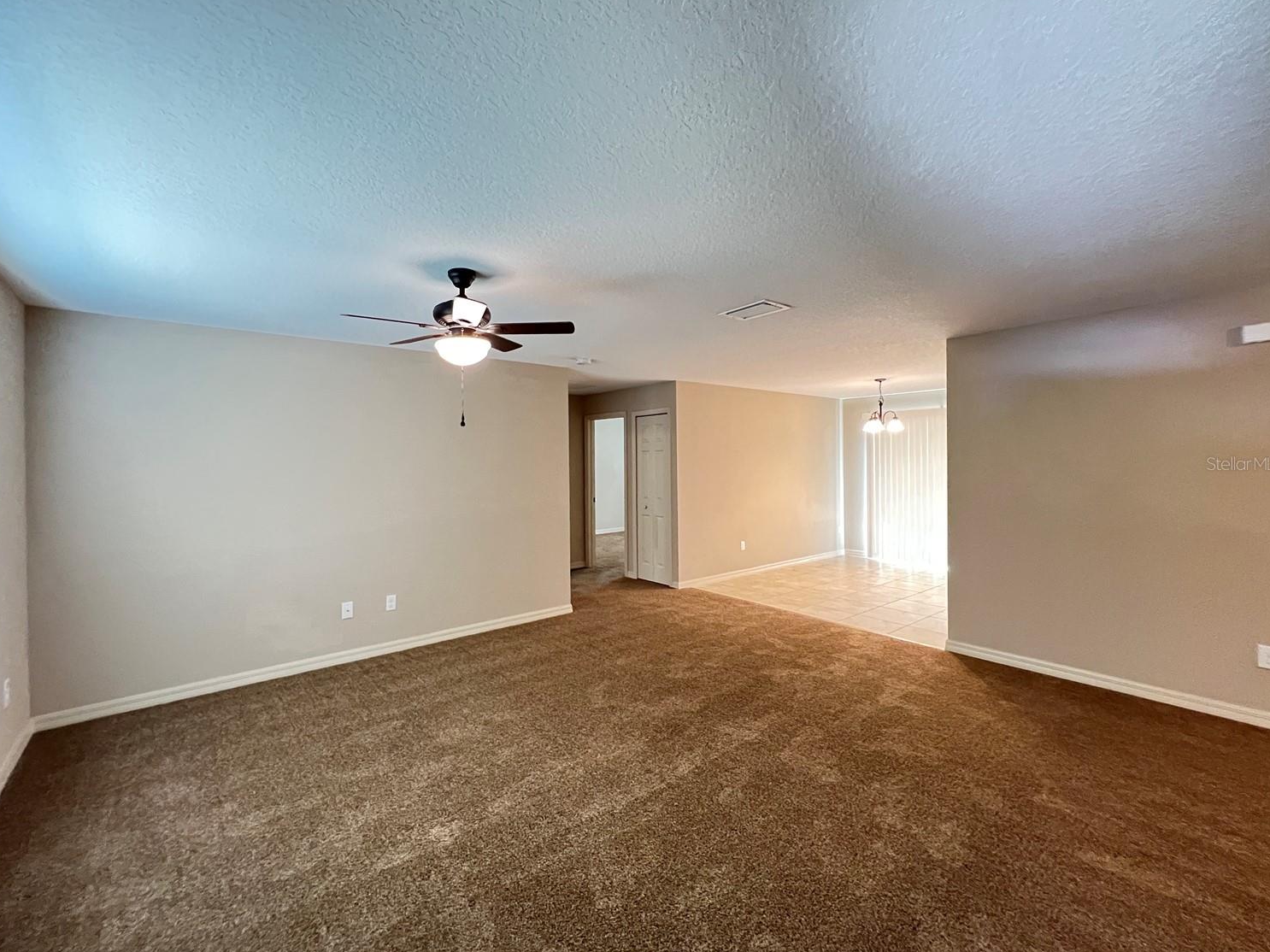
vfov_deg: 85.6
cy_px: 463
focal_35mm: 14
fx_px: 514
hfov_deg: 102.0
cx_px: 603
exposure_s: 1/40
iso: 800
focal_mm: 1.57
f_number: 1.8
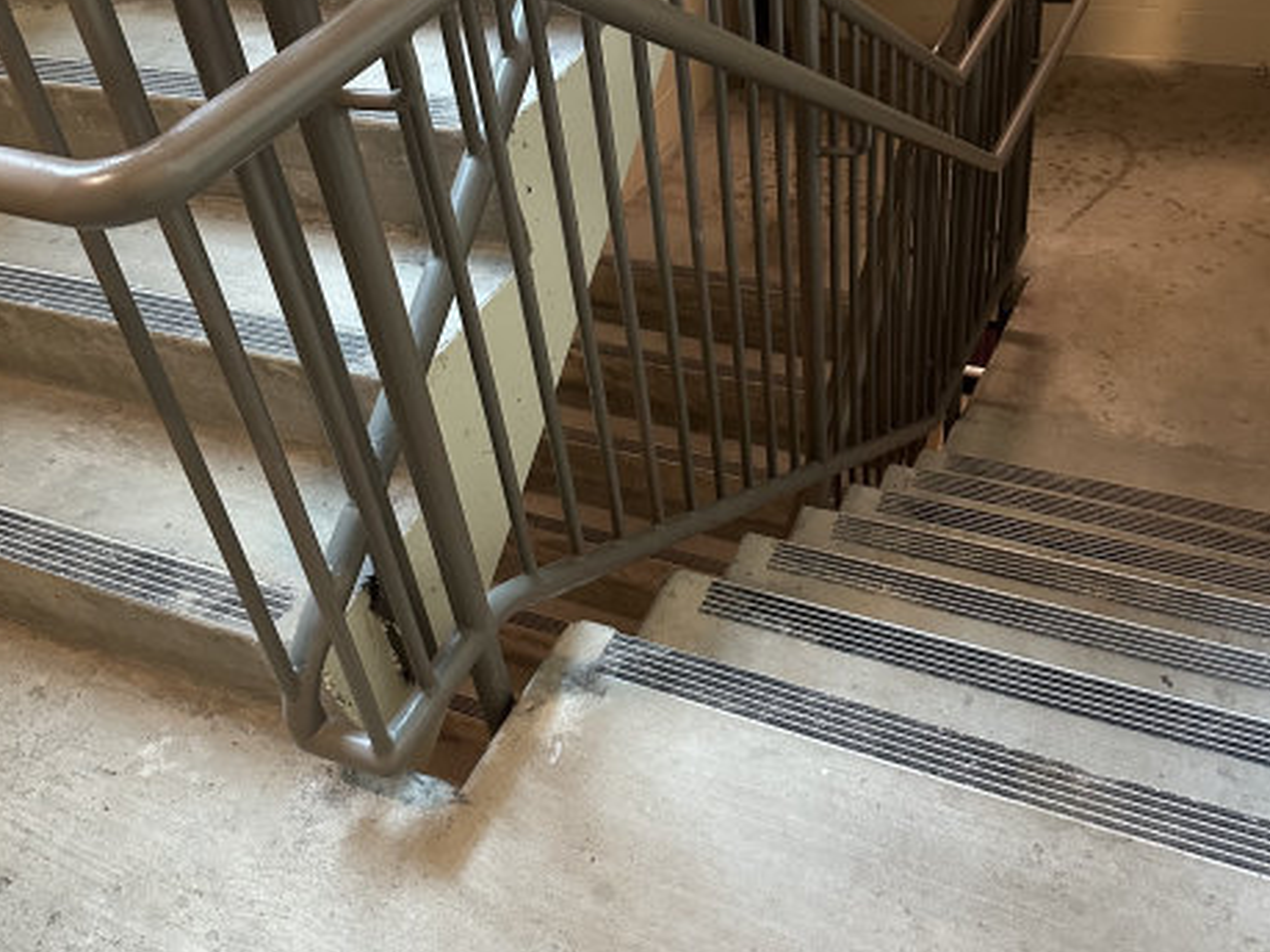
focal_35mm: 32
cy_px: 480
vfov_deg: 44.1
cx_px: 545
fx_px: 1174
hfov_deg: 56.6
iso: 640
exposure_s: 1/40
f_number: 1.78
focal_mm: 6.86
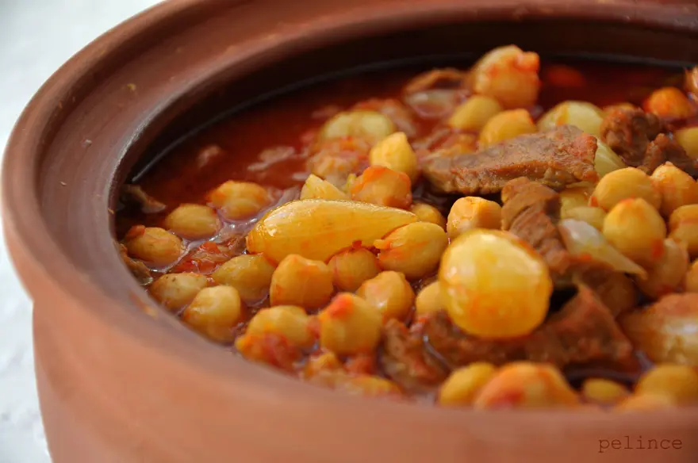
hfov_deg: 16.1
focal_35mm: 128
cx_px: 349
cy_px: 232
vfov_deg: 10.7
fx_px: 2468
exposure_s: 1/160
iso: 200
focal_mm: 85
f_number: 5.6
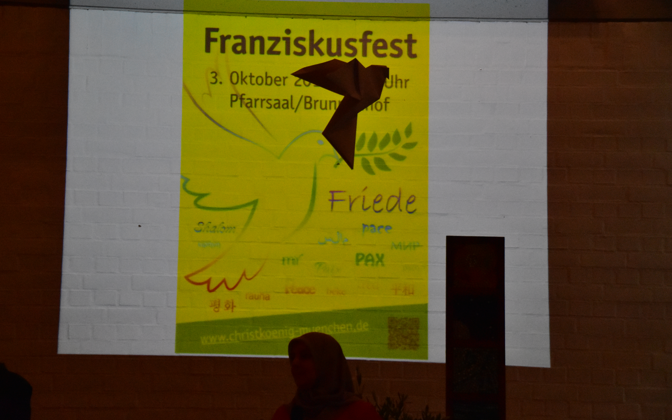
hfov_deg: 15.1
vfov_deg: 9.5
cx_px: 336
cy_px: 204
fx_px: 2527
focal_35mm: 138
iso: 6400
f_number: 9
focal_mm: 90
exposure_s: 1/800
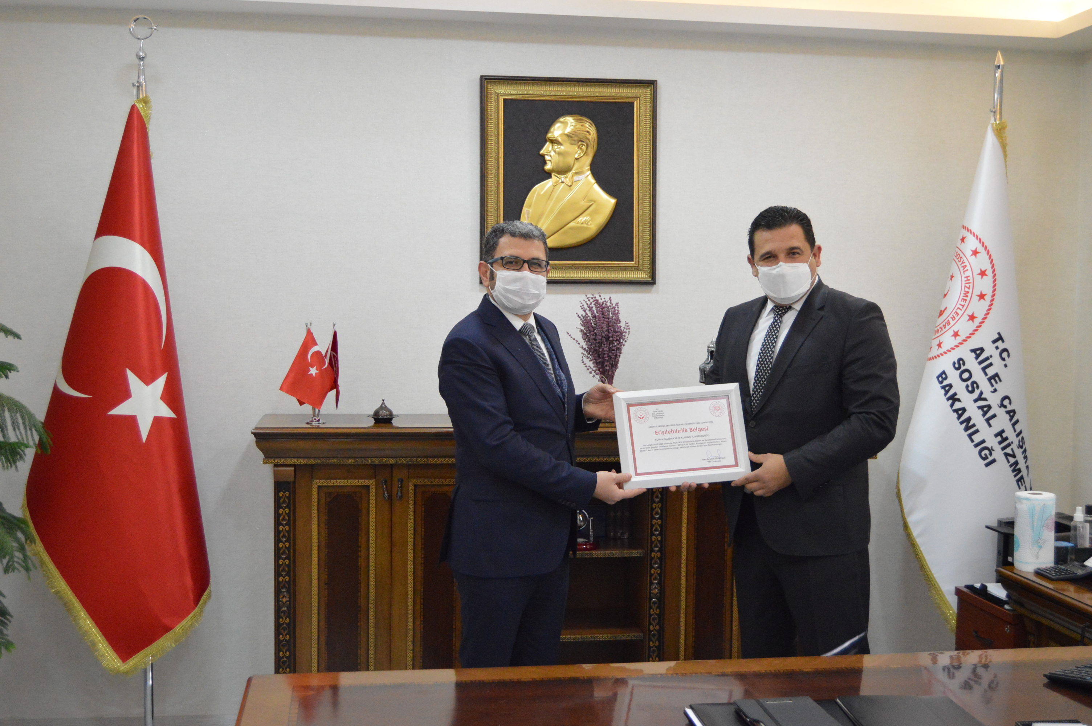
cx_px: 546
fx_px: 1273
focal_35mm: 42
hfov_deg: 46.4
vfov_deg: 31.8
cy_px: 363
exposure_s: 1/250
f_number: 4
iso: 3200
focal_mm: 28
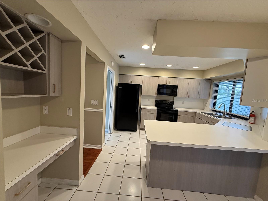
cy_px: 100
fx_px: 108
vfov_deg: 85.7
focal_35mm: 14
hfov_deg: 102.1
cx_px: 134
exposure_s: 1/60
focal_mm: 2.22
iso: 200
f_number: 2.2
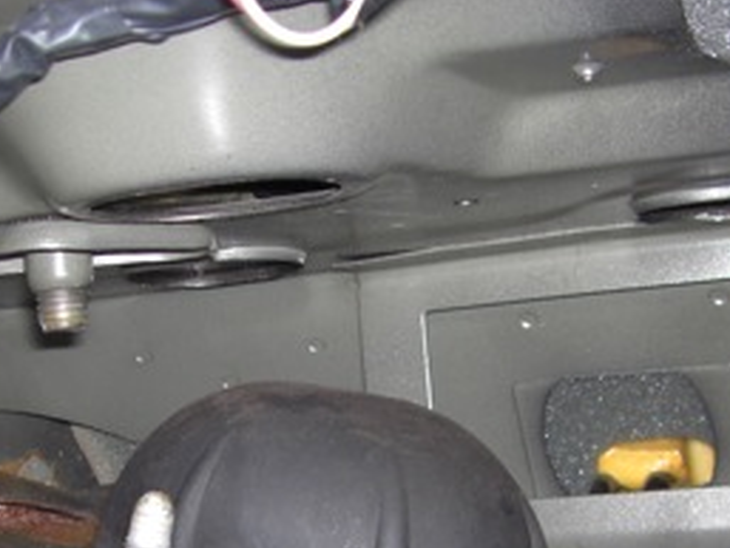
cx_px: 301
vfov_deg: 19.5
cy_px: 521
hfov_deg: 26.3
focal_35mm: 74
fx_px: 1561
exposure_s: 1/60
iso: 100
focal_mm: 6.3
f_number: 3.4
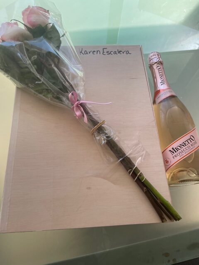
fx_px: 199
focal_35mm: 26
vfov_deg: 67.3
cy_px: 132
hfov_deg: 53.1
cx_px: 100
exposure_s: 1/487
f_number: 1.6
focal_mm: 4.2
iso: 32
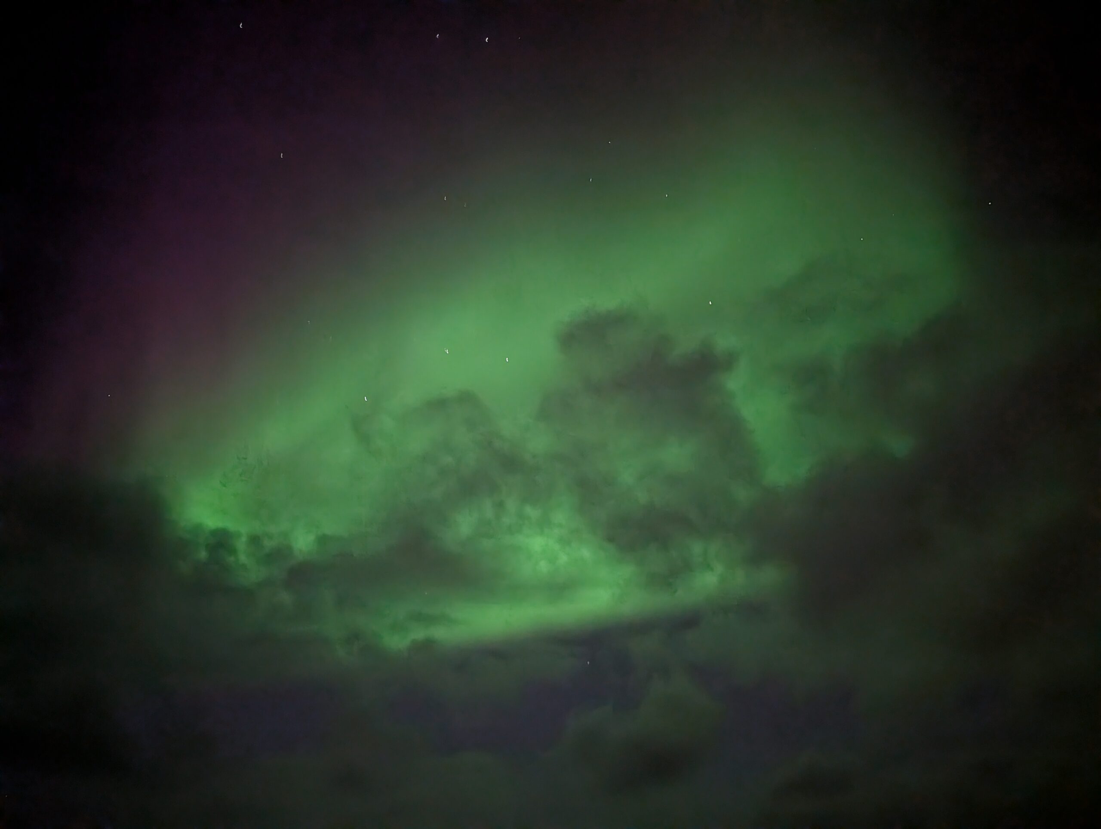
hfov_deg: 71.5
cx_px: 550
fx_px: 764
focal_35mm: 24
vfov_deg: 56.9
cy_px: 414
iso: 16340
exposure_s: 1/2.87
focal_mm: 6.9
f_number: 1.68
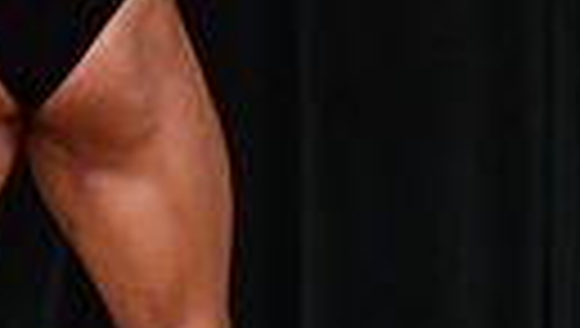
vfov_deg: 0.9
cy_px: -211
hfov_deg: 1.5
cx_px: -92
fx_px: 21778
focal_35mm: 1414
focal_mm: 150
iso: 4000
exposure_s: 1/400
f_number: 5.6
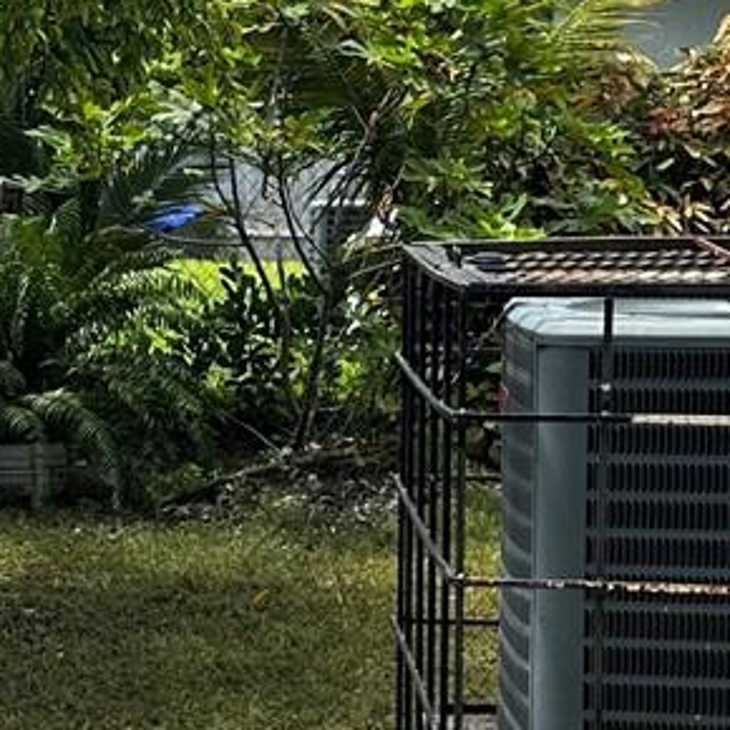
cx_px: -179
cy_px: 408
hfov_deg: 14.4
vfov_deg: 14.9
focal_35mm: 117
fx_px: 2791
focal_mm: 6.86
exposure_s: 1/1171
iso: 80
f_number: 1.78
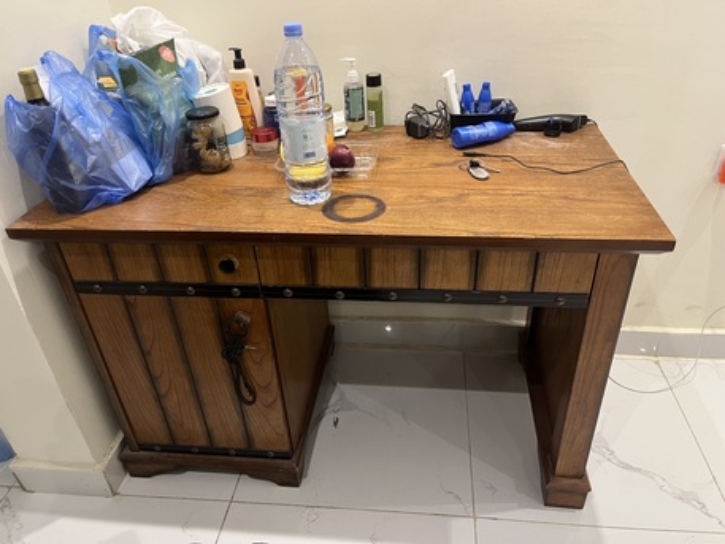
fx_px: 545
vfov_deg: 53.1
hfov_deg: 67.3
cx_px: 362
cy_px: 272
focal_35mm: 26
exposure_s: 1/60
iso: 320
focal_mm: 5.1
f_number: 1.6
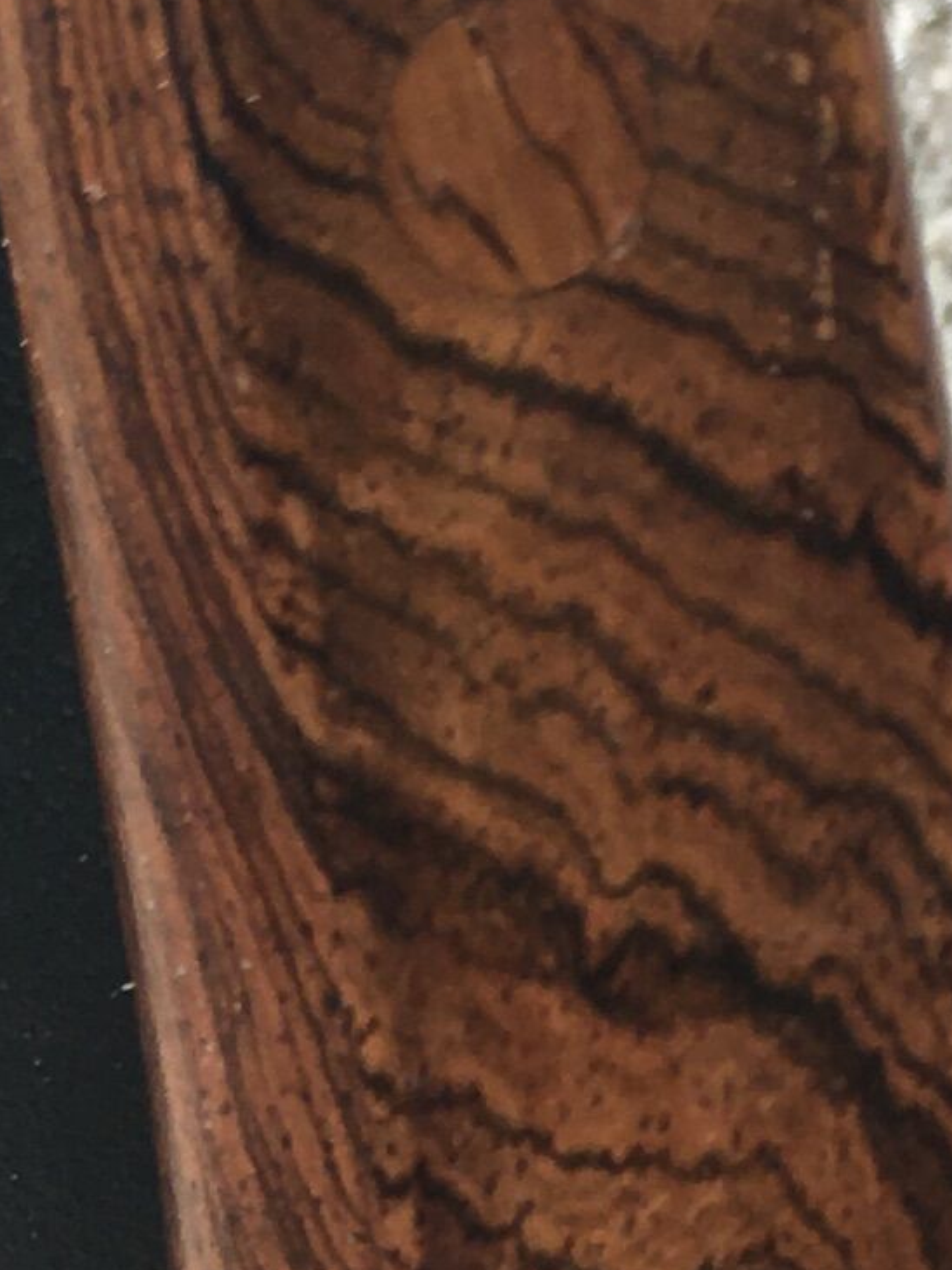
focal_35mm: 160
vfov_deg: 12.3
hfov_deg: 9.3
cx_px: 528
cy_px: 1140
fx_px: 5869
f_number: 2.2
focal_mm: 4.15
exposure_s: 1/100
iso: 25
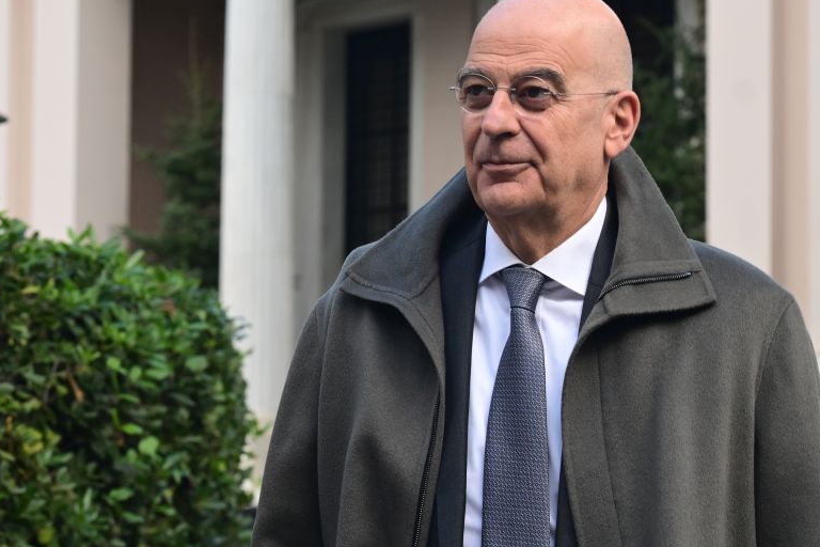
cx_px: 523
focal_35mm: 164
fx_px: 3735
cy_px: 402
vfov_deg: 8.4
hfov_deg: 12.5
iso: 500
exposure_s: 1/320
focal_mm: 70
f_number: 6.3
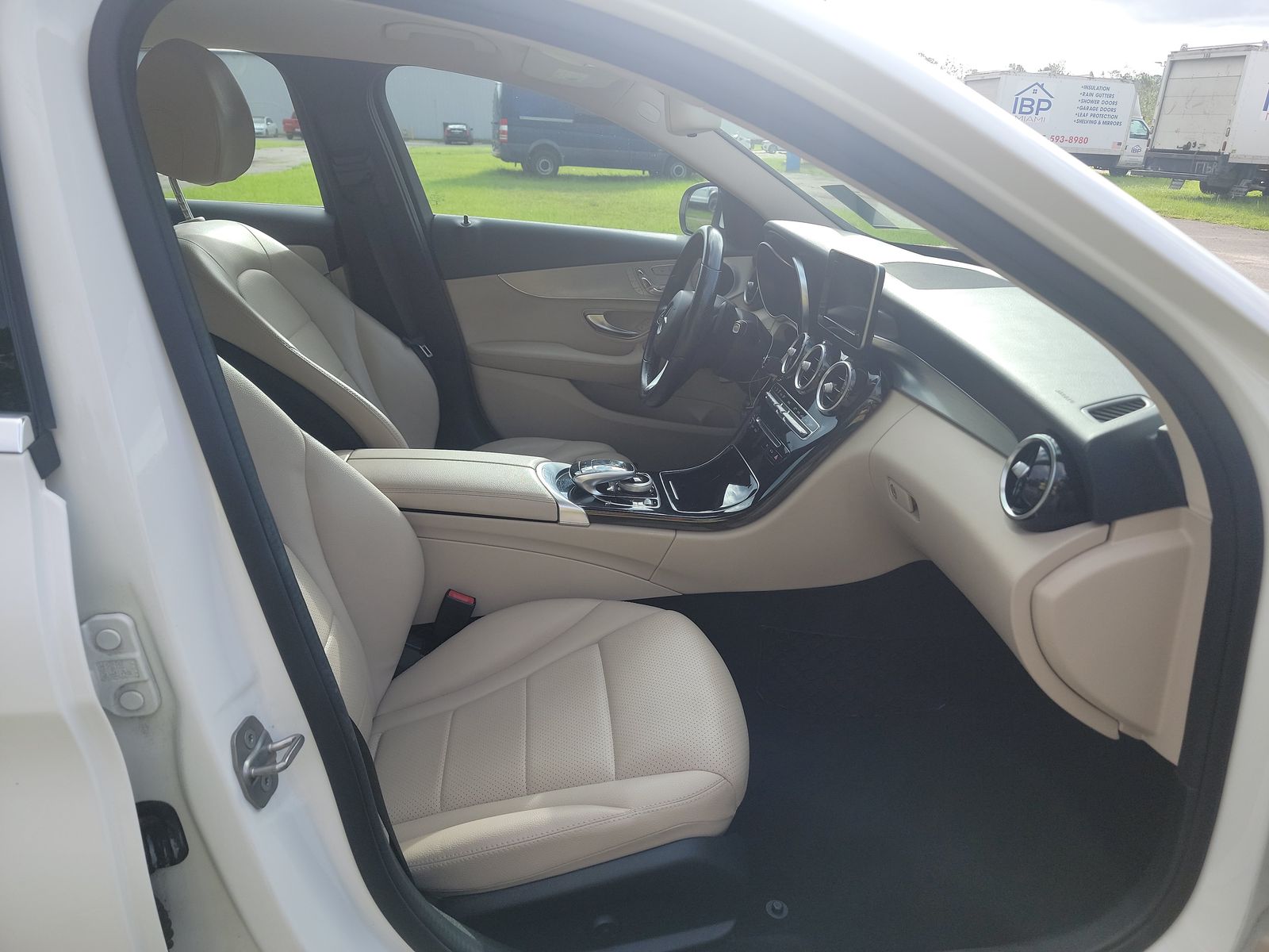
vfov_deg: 56.8
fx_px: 880
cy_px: 476
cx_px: 634
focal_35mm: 24
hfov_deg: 71.6
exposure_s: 1/263
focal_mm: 6.7
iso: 50
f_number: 1.8
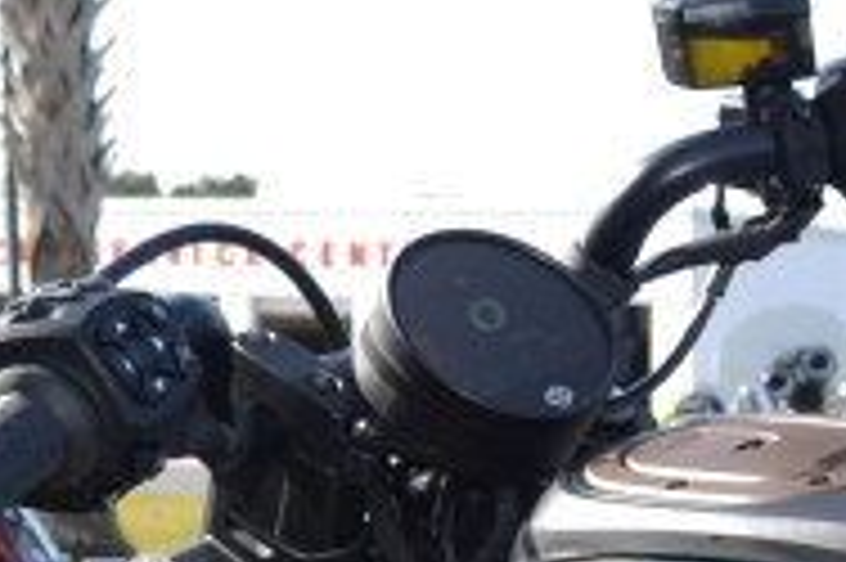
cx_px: 2048
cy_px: 1502
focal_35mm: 192
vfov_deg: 6.7
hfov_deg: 9.5
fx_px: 4508
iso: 100
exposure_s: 1/200
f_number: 5.6
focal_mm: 20
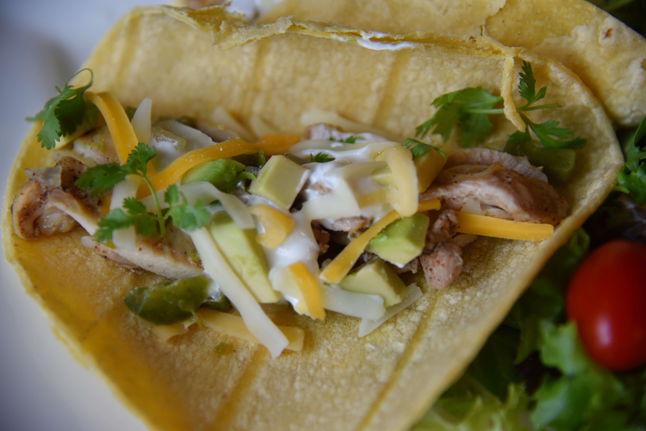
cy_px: 216
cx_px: 323
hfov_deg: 20.8
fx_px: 1759
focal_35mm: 98
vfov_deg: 14.0
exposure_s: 1/60
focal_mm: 98
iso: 720
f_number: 4
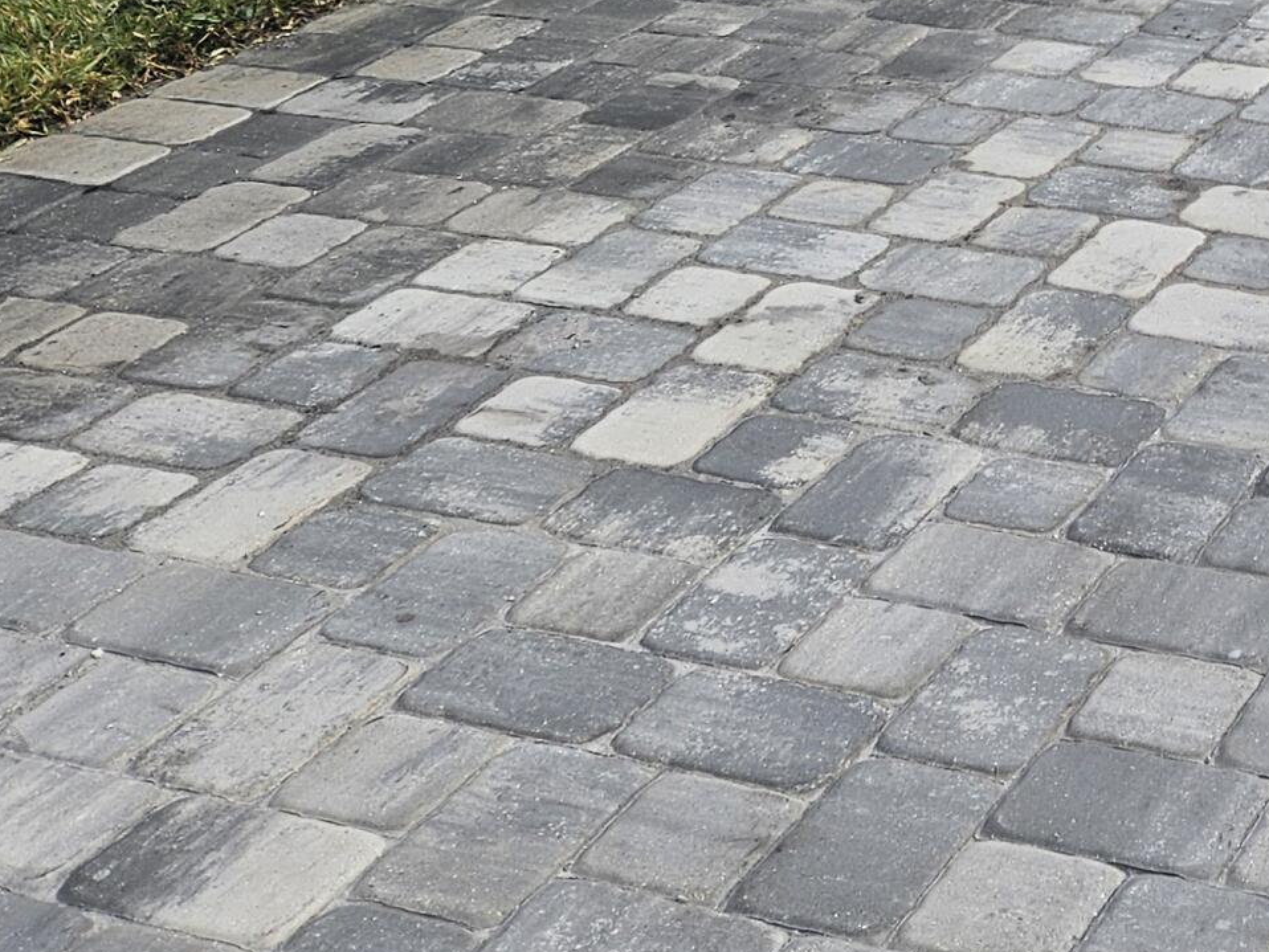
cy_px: -465
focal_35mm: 72
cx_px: 1600
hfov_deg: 24.1
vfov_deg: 18.2
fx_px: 2640
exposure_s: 1/2333
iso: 25
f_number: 1.8
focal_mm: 5.4
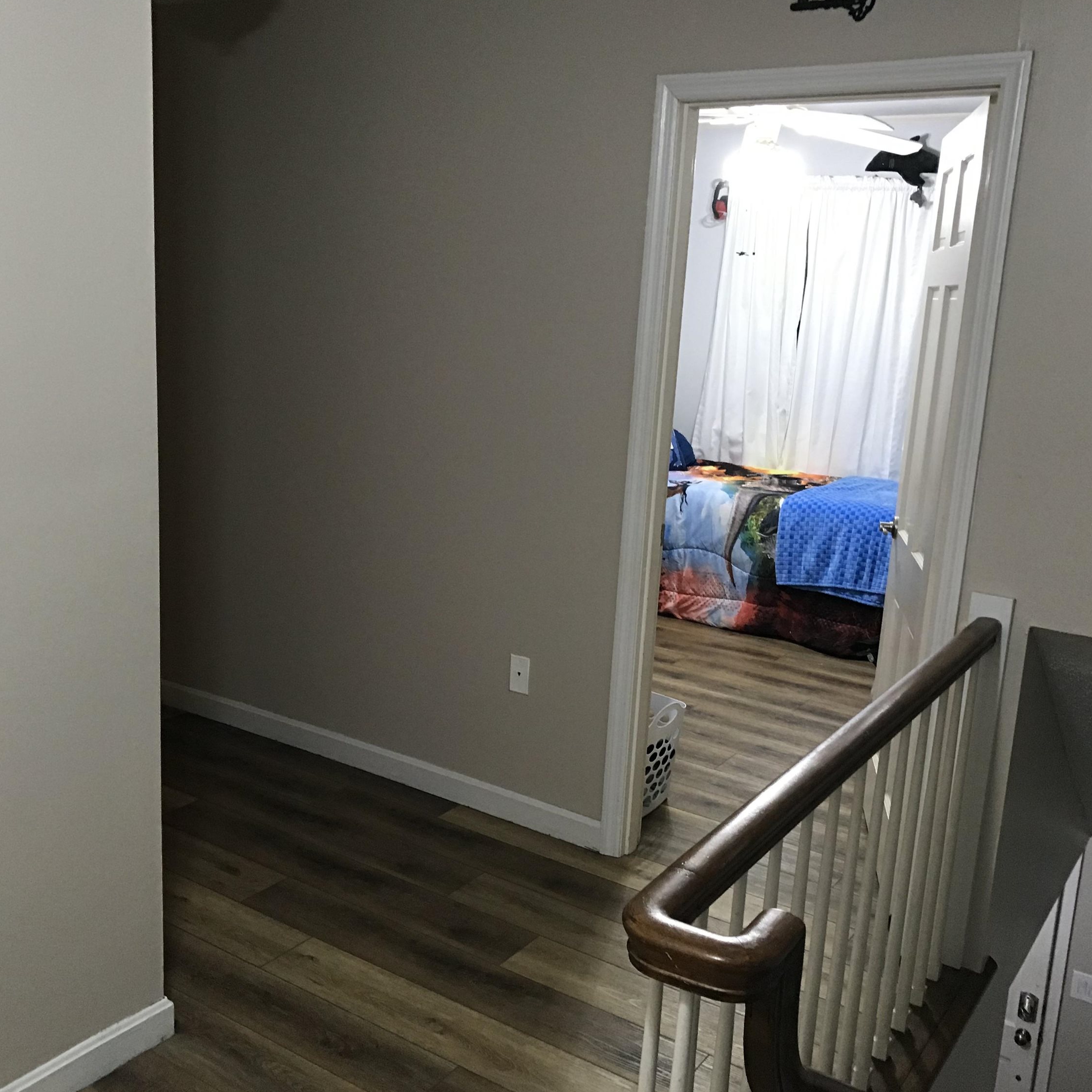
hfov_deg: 48.4
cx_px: 505
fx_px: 1213
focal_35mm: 34
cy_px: 551
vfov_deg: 48.5
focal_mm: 3.99
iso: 125
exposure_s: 1/30
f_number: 1.8
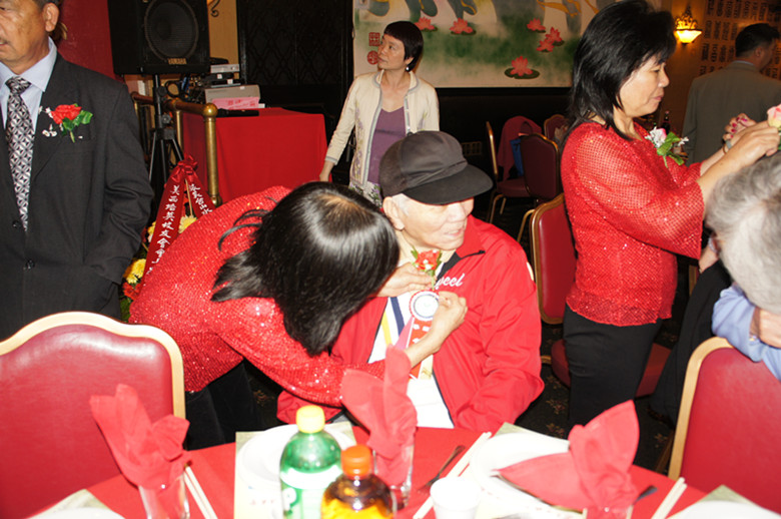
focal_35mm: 28
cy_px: 260
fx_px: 618
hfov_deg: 64.6
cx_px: 390
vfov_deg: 45.6
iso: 200
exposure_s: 1/30
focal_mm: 19
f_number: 3.5
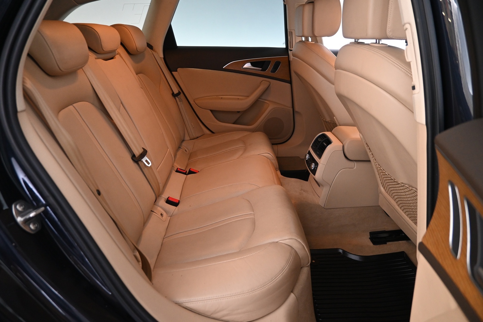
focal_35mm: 24
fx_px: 322
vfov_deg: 53.1
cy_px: 161
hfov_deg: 73.7
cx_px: 242
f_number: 3.5
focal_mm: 16
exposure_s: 1/25
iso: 1600
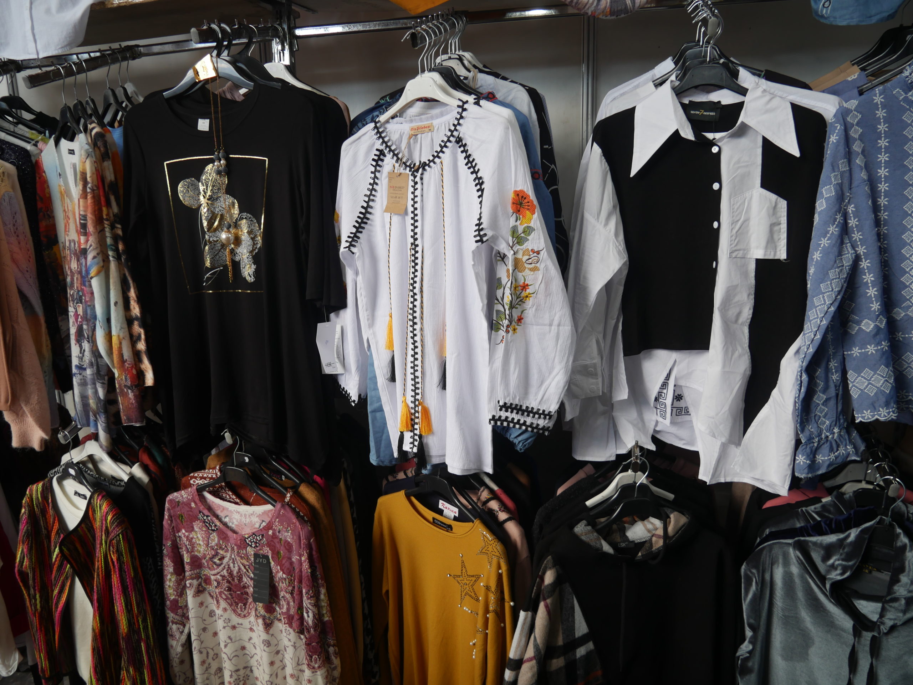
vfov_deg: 56.8
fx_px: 633
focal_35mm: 24
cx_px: 456
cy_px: 342
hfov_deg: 71.6
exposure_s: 1/125
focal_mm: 12
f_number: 3.5
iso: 200
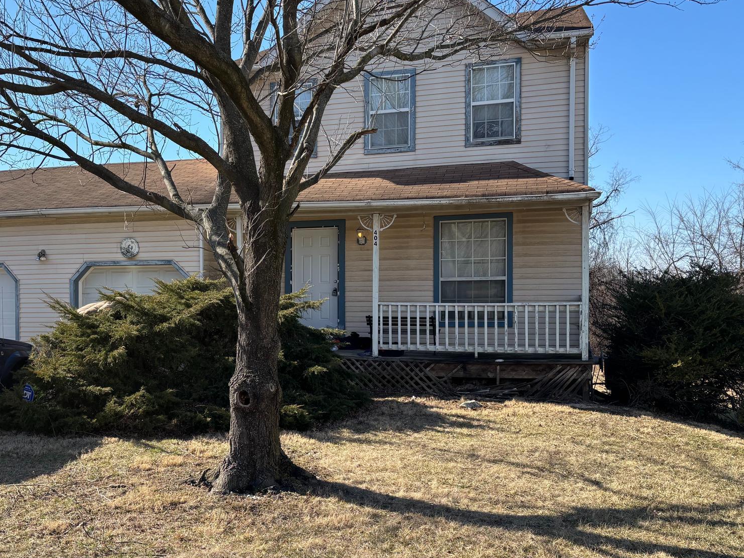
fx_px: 774
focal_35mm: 36
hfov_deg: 50.7
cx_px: 265
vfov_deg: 39.6
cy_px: 302
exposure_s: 1/1590
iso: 50
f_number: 1.6
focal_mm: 5.96
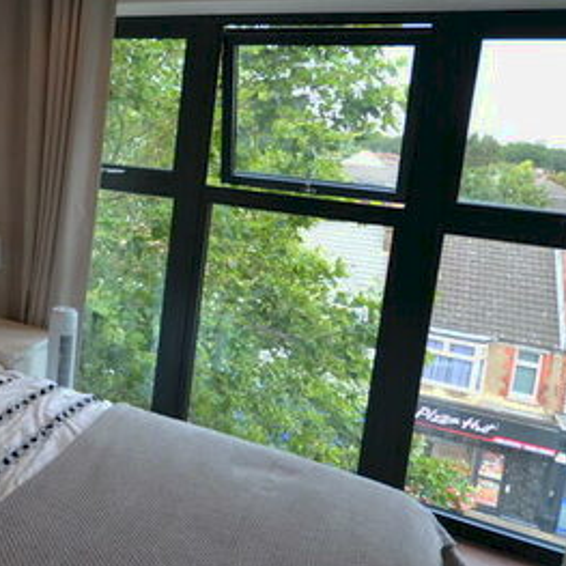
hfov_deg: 42.8
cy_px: 208
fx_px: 629
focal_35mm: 34
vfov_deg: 47.9
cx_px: 19
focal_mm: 10
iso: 400
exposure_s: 1/80
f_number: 4.5
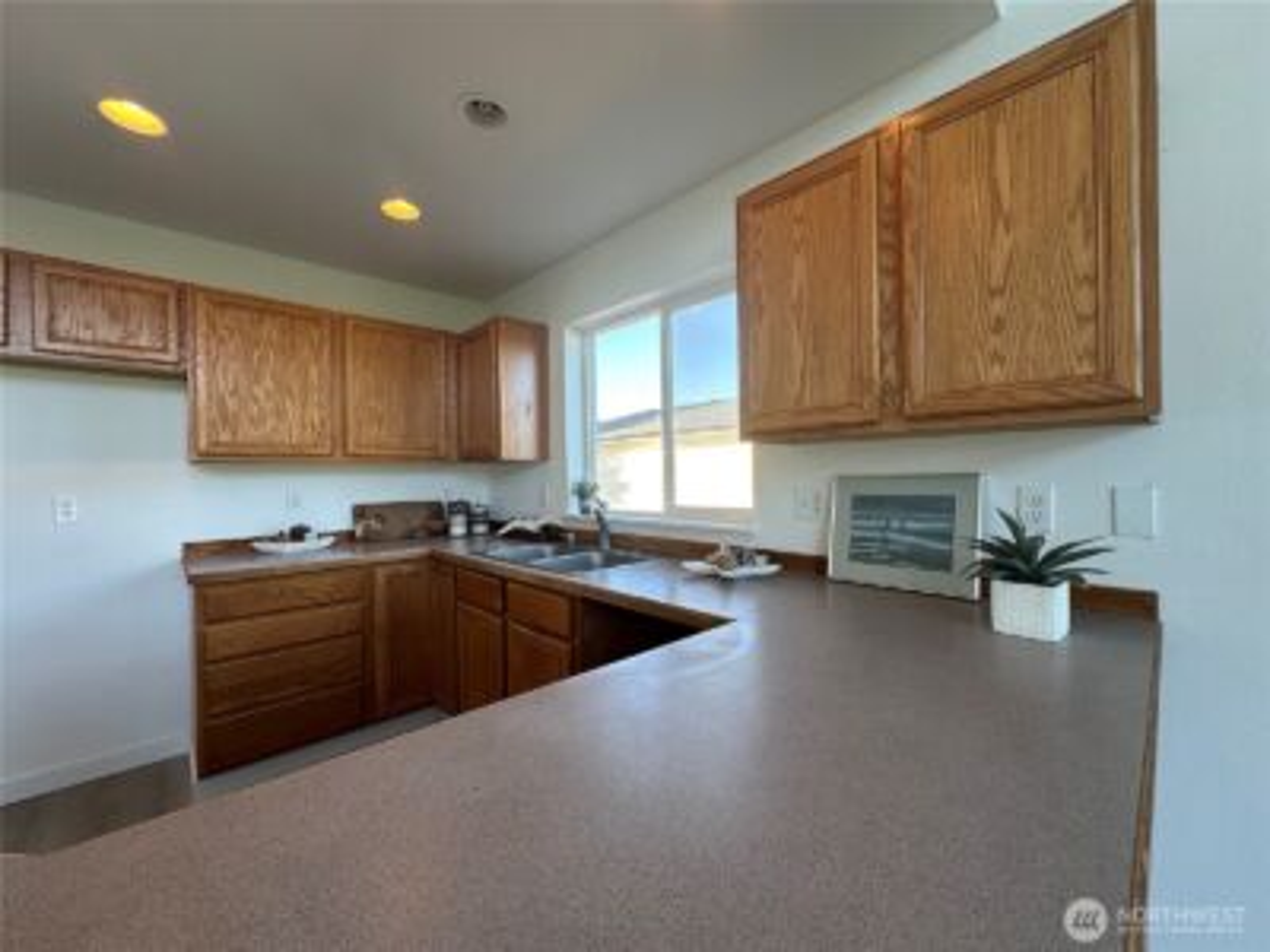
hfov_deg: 102.1
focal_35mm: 14
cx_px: 635
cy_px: 476
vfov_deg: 85.7
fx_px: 514
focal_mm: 2.22
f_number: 2.2
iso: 64
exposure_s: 1/120
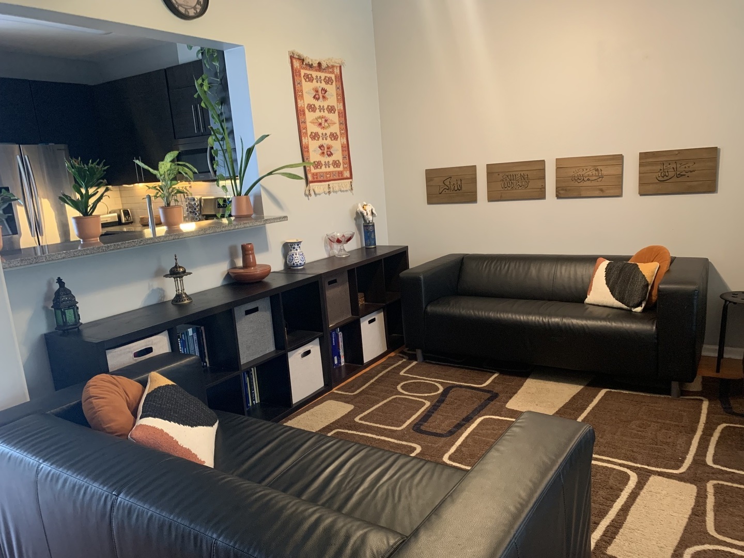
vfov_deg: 53.1
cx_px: 372
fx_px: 559
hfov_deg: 67.3
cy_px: 279
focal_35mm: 26
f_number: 1.8
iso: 400
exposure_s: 1/40
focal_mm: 4.25
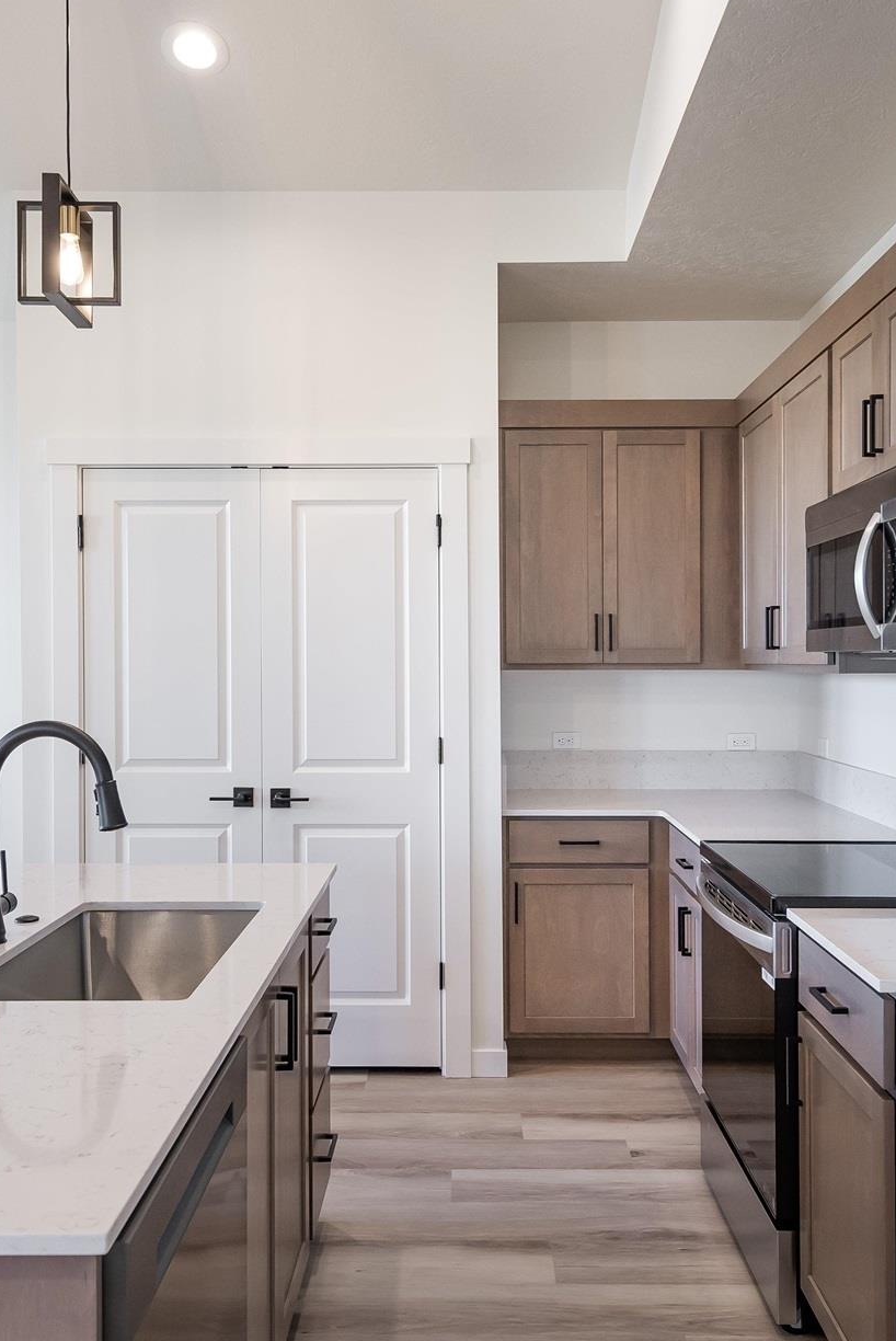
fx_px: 1193
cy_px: 675
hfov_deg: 41.2
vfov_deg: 58.7
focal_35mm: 32
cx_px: 434
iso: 800
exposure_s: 1/80
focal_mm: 17
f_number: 4.5
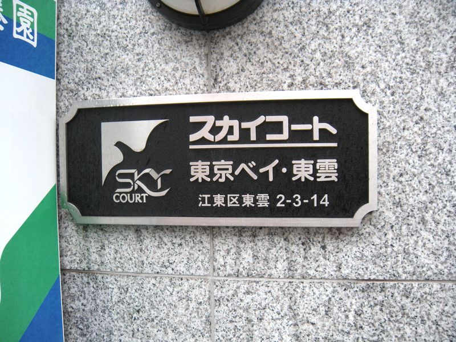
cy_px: 171
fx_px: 461
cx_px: 228
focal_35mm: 35
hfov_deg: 52.6
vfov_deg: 40.7
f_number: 3.8
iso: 93
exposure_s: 1/49.2
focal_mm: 5.9
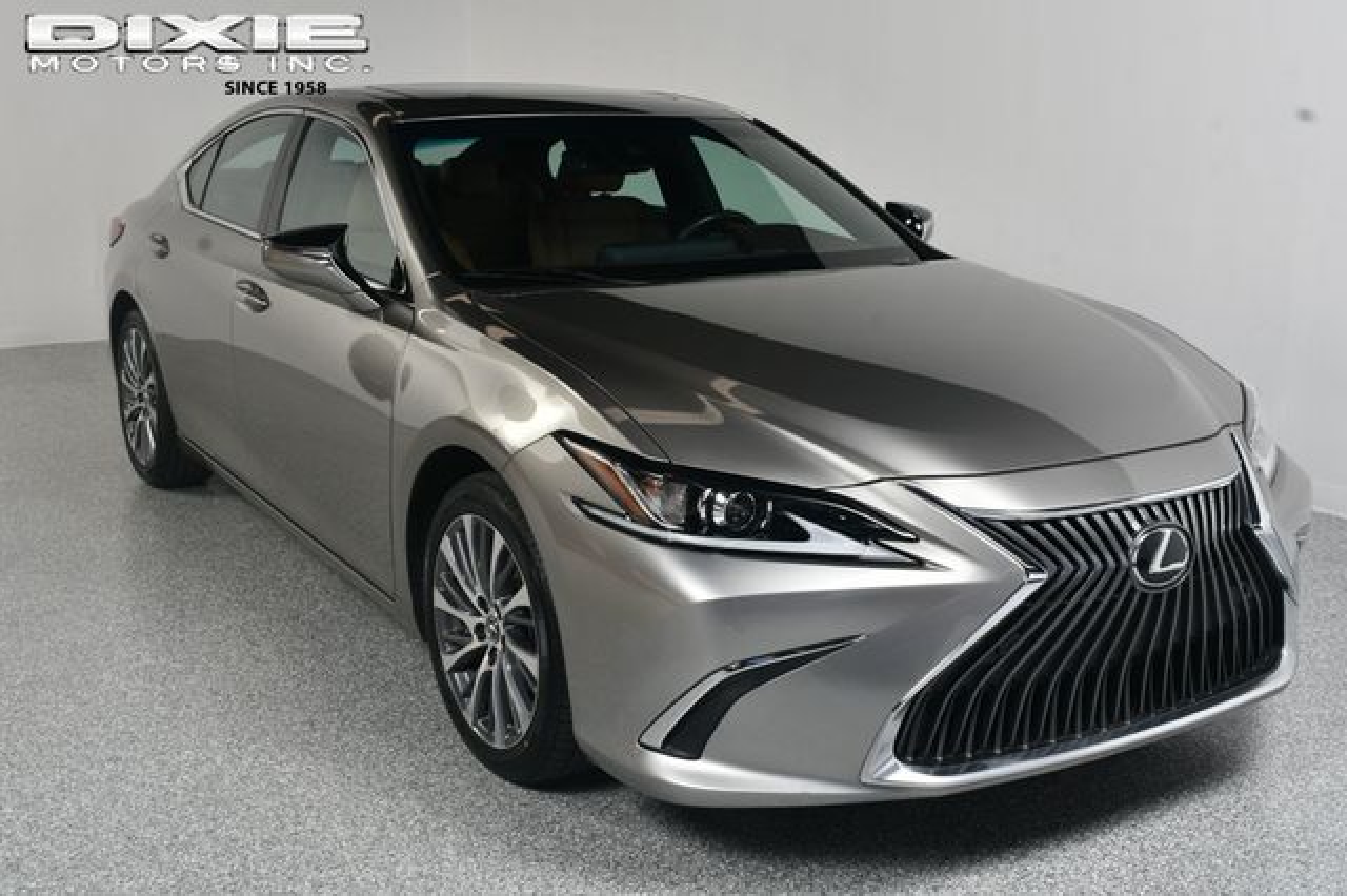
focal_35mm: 40
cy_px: 448
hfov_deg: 48.5
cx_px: 674
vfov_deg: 33.4
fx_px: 1496
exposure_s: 1/160
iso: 100
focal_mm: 27
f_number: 11
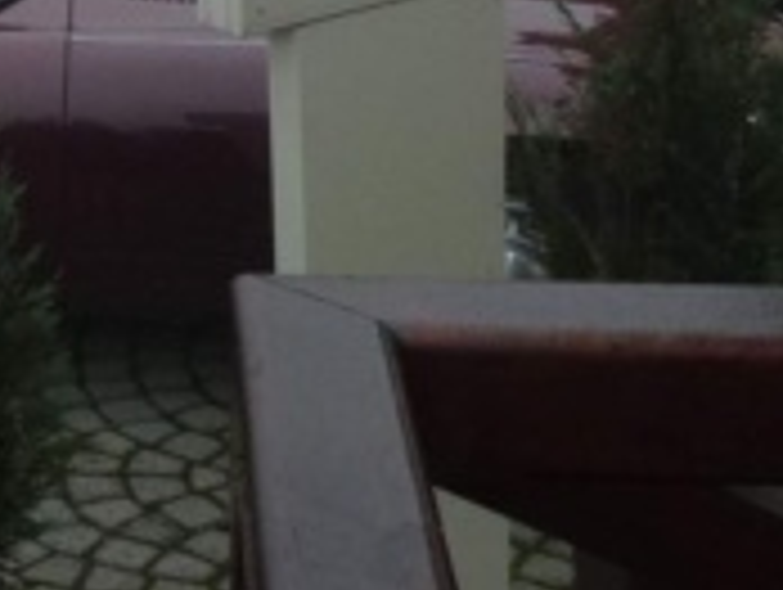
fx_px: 2469
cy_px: -250
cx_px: -99
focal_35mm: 109
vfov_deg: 13.0
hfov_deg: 17.4
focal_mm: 6.8
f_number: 3.8
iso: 160
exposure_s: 1/250
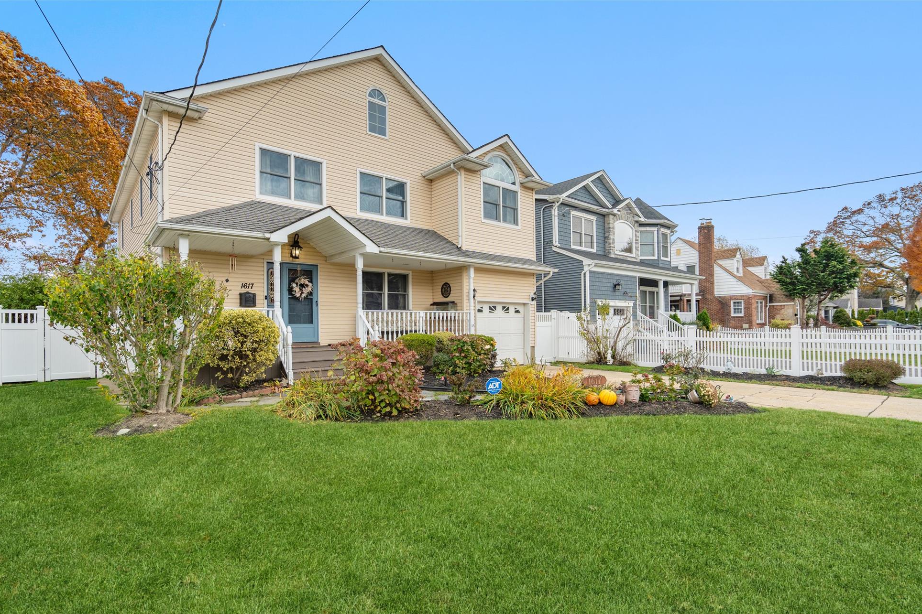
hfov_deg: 93.3
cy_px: 326
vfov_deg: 70.4
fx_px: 435
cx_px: 456
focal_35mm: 17
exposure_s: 1/320
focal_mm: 16
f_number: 5.6
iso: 400
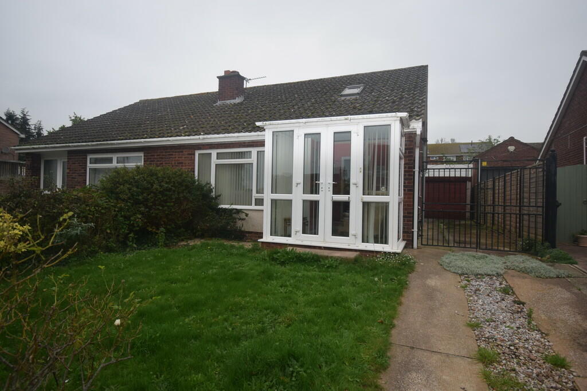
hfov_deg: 85.4
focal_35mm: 20
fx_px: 318
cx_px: 294
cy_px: 196
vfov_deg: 63.2
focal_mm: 13
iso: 400
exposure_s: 1/125
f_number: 6.3
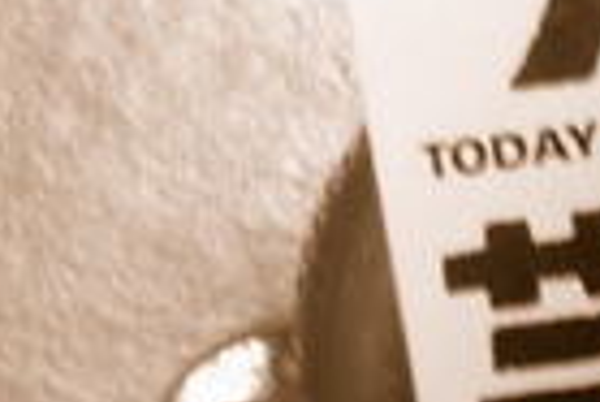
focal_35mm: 198
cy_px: 383
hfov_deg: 10.0
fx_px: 3303
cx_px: 984
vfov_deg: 6.9
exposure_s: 1/8
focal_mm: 8.8
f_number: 3.5
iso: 156
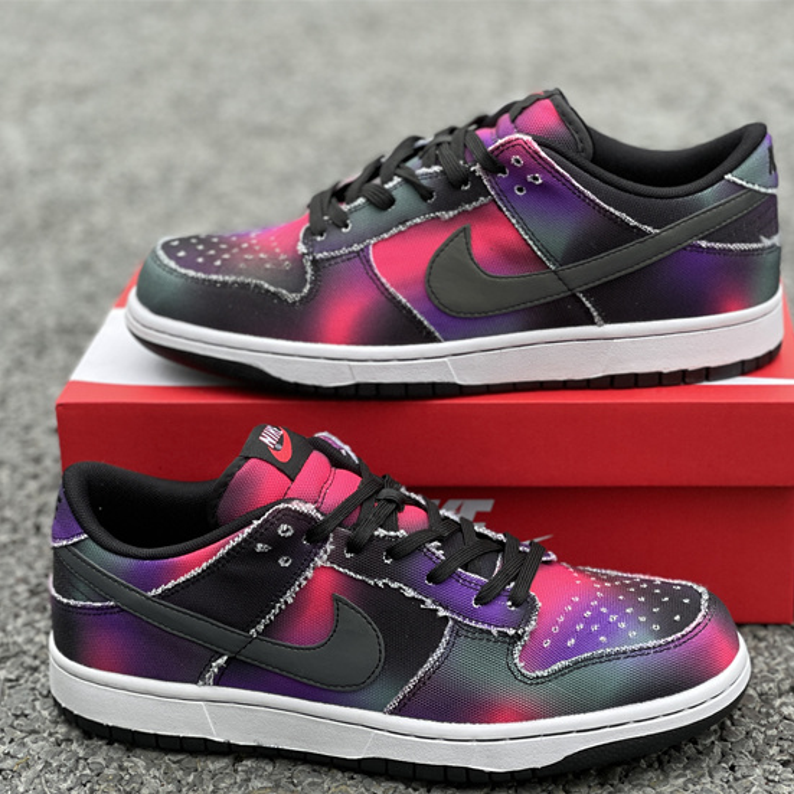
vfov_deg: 22.8
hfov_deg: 22.8
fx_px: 1972
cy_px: 398
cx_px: 429
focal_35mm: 76
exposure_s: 1/121
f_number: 2.2
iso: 40
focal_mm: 7.5
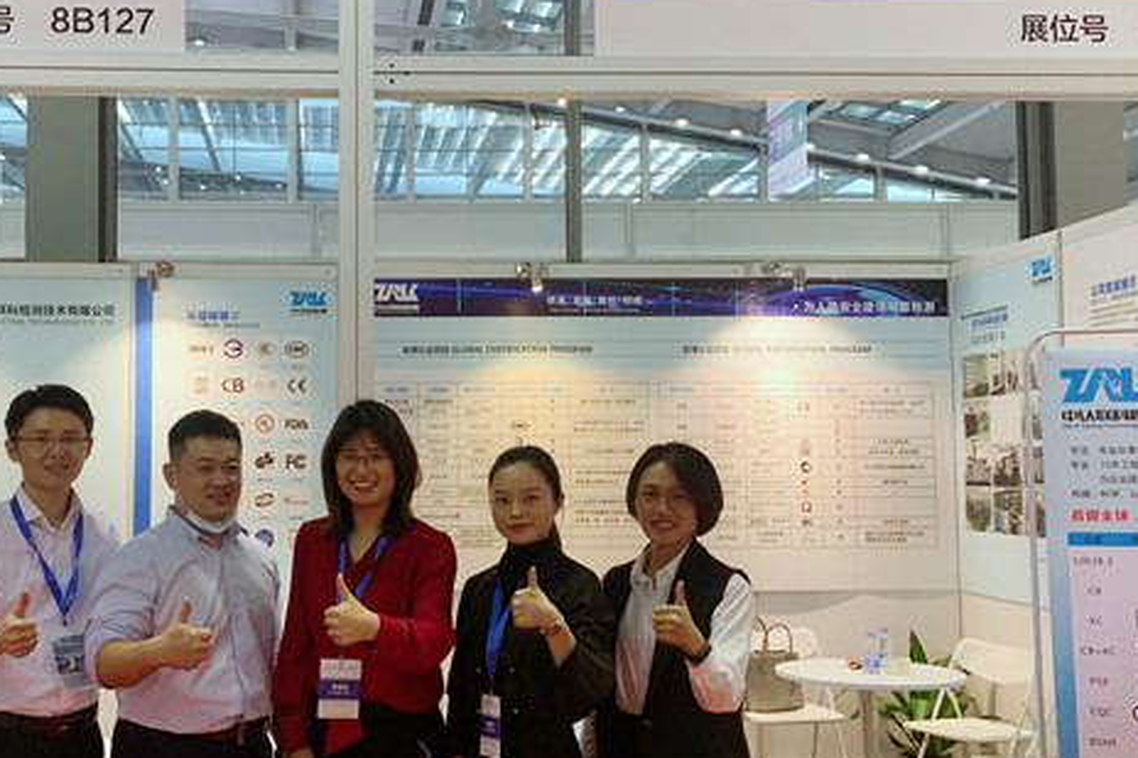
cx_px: 358
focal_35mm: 42
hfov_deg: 45.5
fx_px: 1327
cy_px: 395
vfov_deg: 31.9
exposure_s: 1/50
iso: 160
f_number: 1.8
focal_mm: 4.25
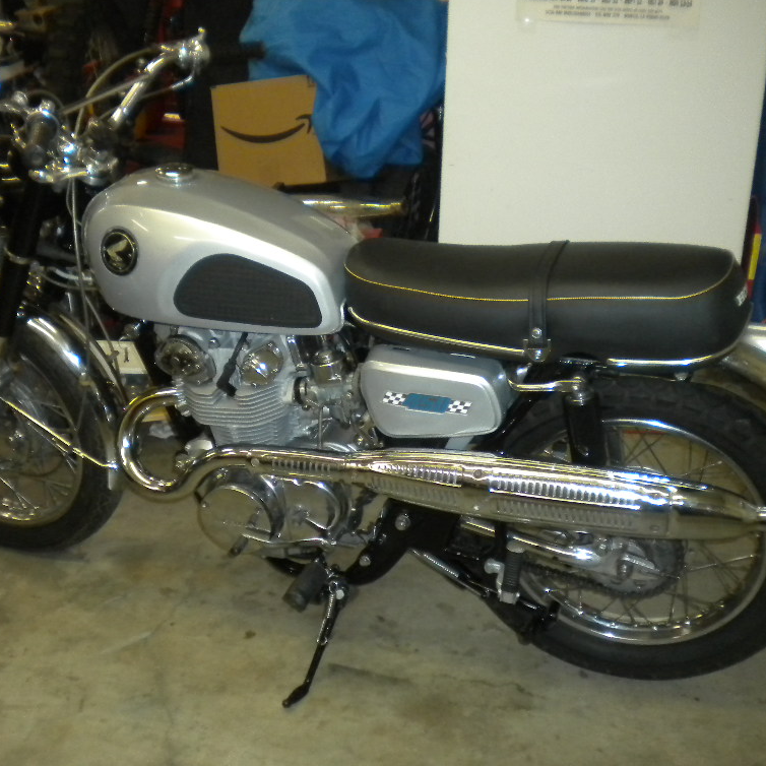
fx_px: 1051
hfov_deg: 40.0
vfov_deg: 40.0
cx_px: 367
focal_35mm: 42
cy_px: 384
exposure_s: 1/30
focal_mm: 6.3
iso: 400
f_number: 3.1
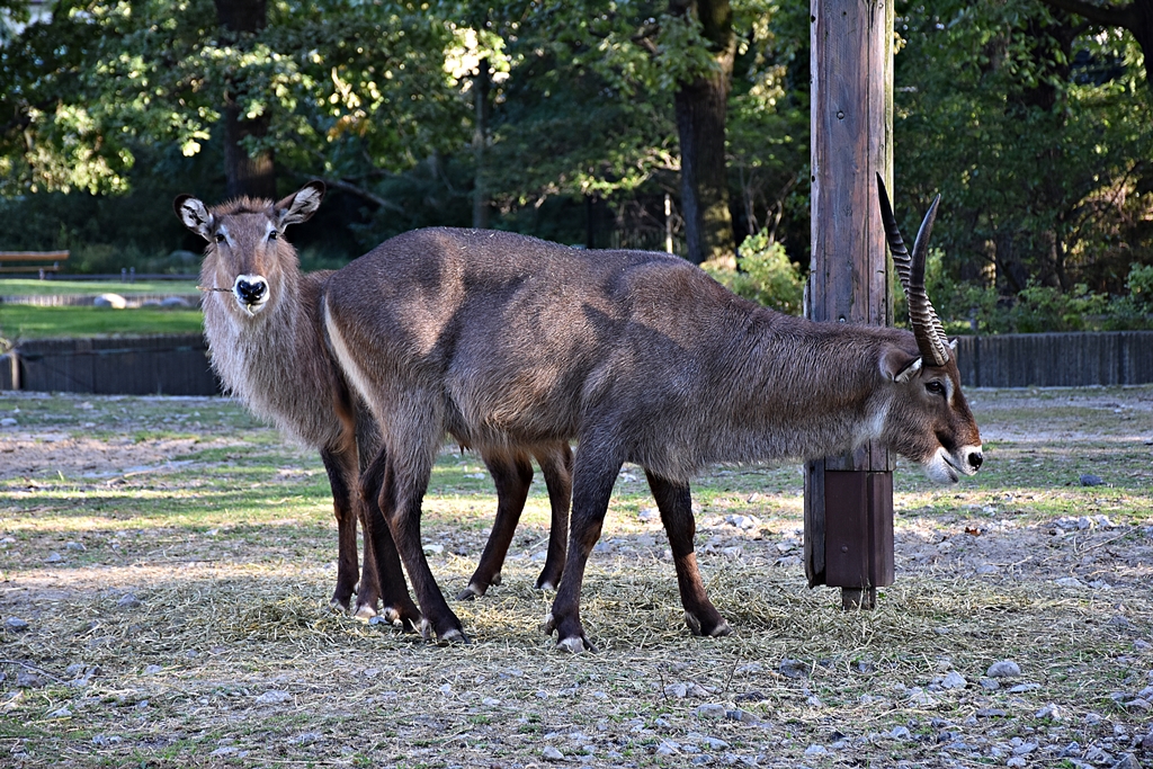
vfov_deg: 10.2
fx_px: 4324
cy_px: 384
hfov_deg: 15.2
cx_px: 576
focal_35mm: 135
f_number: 5.3
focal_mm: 90
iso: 400
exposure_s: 1/80
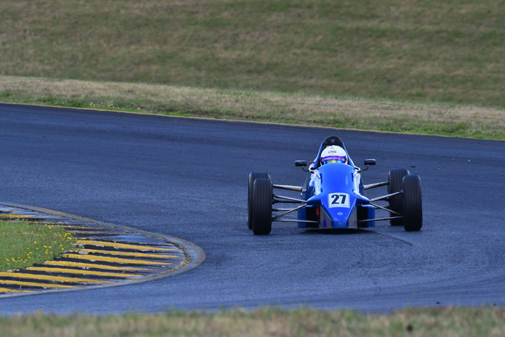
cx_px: 252
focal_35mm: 750
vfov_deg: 1.8
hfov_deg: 2.7
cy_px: 168
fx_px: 10524
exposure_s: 1/640
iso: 1000
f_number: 11
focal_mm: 500
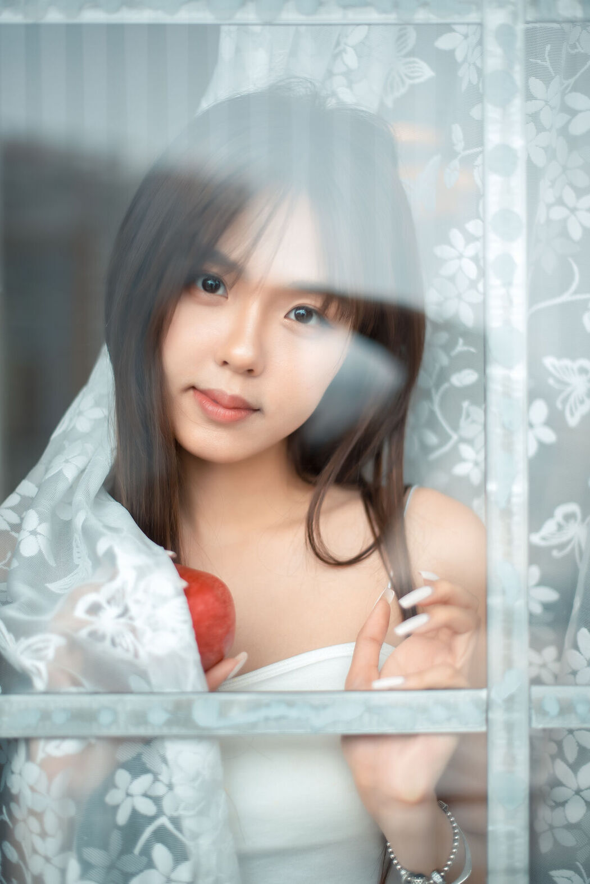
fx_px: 1228
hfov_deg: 27.0
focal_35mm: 50
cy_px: 442
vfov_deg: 39.6
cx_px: 295
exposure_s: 1/2500
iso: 250
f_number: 1.4
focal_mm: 50
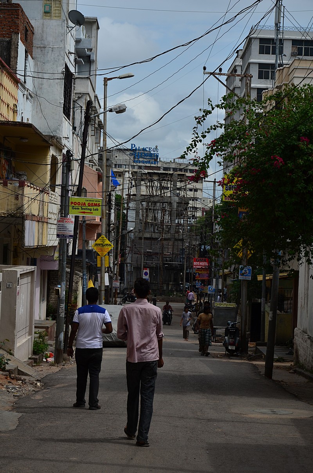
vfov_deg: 23.4
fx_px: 1140
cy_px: 236
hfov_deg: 15.6
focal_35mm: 87
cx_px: 156
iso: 100
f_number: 8
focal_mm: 58
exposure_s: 1/250
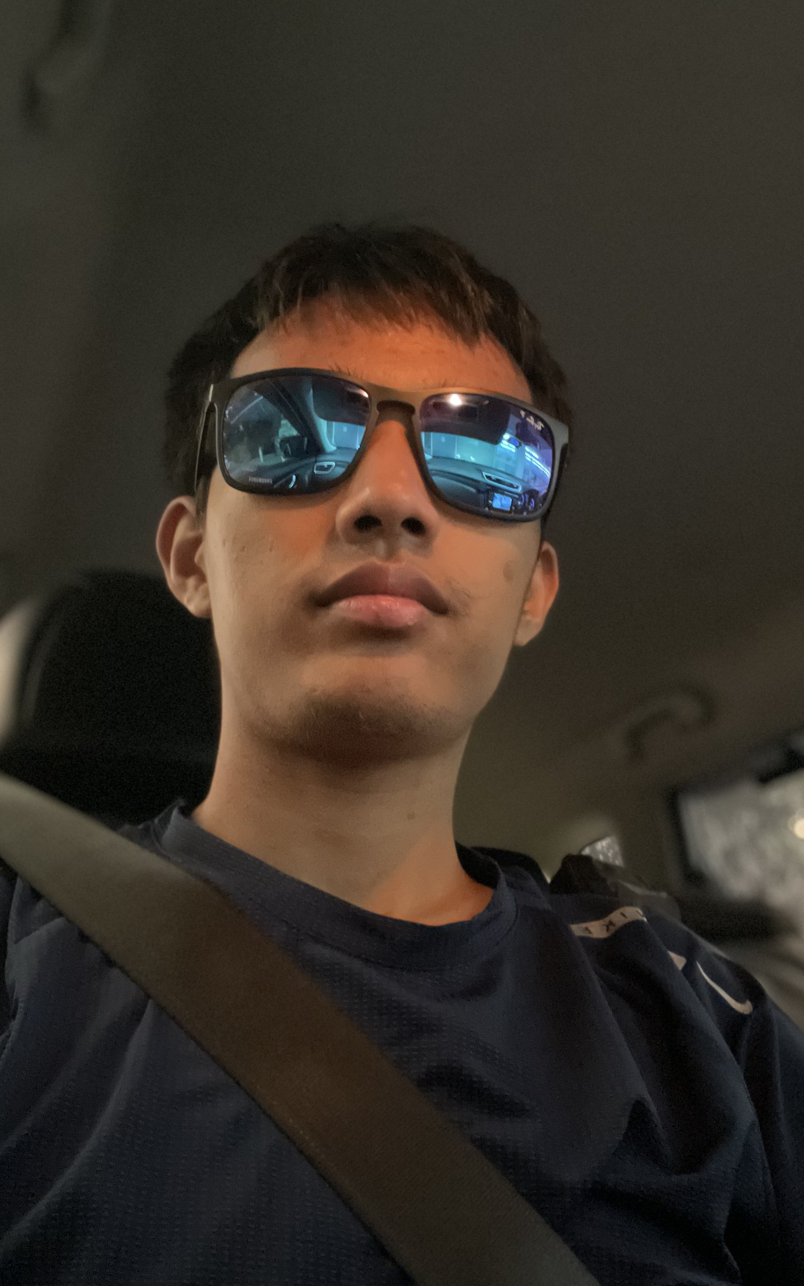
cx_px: 372
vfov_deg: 59.7
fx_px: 1122
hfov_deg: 39.4
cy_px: 640
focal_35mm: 32
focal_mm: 2.71
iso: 1250
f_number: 2.2
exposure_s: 1/14
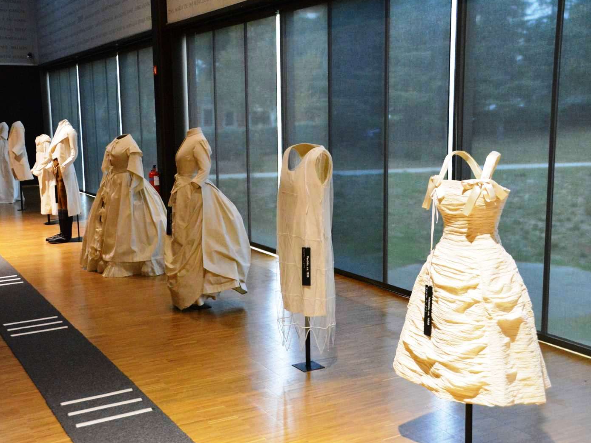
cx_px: 265
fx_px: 709
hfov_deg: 45.2
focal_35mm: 42
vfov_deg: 34.7
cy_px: 218
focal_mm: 25
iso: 6400
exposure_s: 1/100
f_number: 4
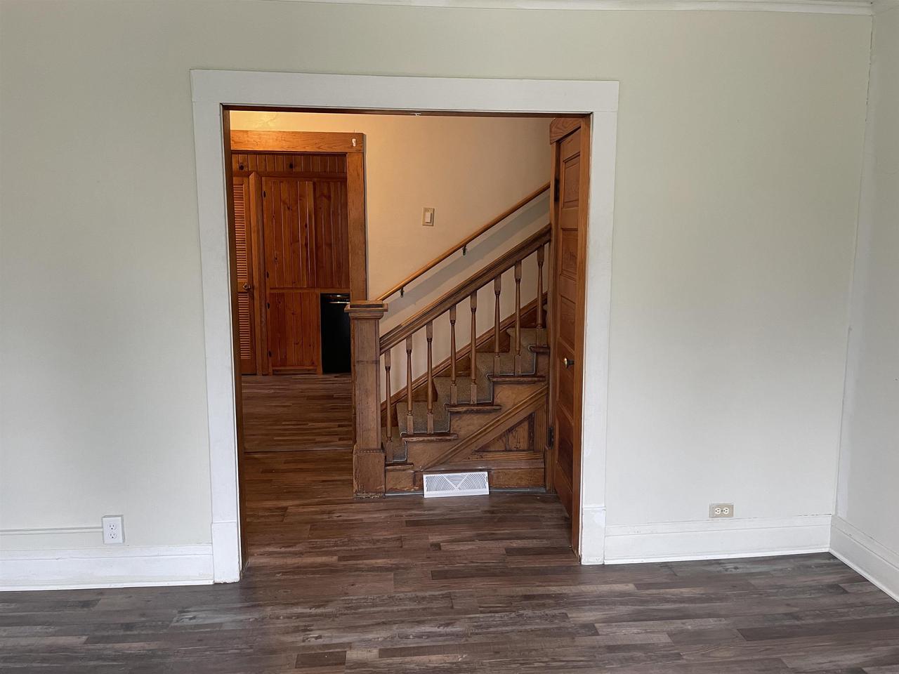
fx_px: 675
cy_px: 337
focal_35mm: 26
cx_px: 450
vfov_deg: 53.1
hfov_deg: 67.3
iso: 160
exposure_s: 1/60
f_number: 1.6
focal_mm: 4.2
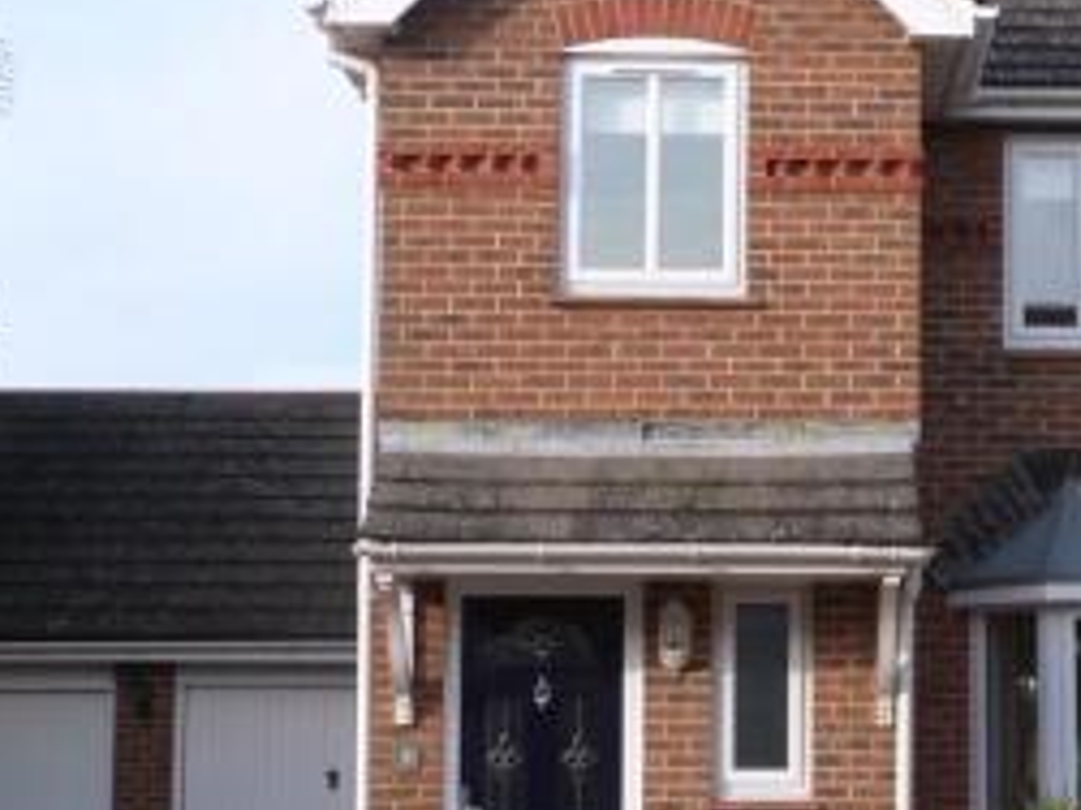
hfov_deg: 24.3
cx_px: 889
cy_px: 498
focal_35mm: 79
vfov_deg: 18.6
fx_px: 2466
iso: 100
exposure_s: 1/200
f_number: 4.5
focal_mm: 6.1
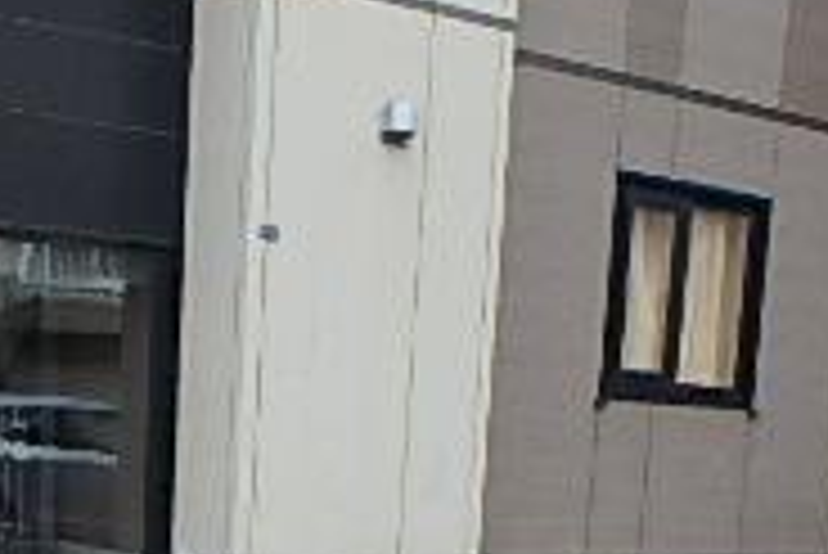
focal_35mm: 76
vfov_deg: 16.5
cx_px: 202
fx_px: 1749
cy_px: 802
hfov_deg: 26.3
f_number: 3.5
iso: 125
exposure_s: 1/160
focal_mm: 3.7
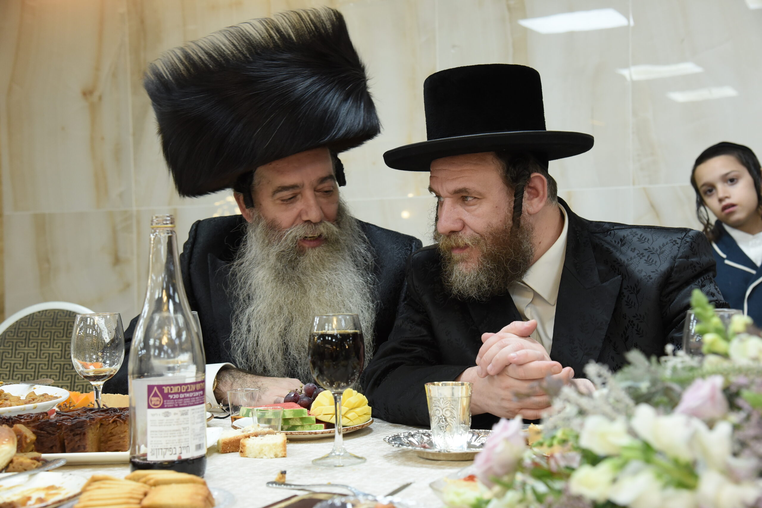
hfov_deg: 38.2
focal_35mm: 52
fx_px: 1101
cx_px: 381
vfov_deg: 26.0
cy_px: 254
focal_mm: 52
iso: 2000
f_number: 5.6
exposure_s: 1/160
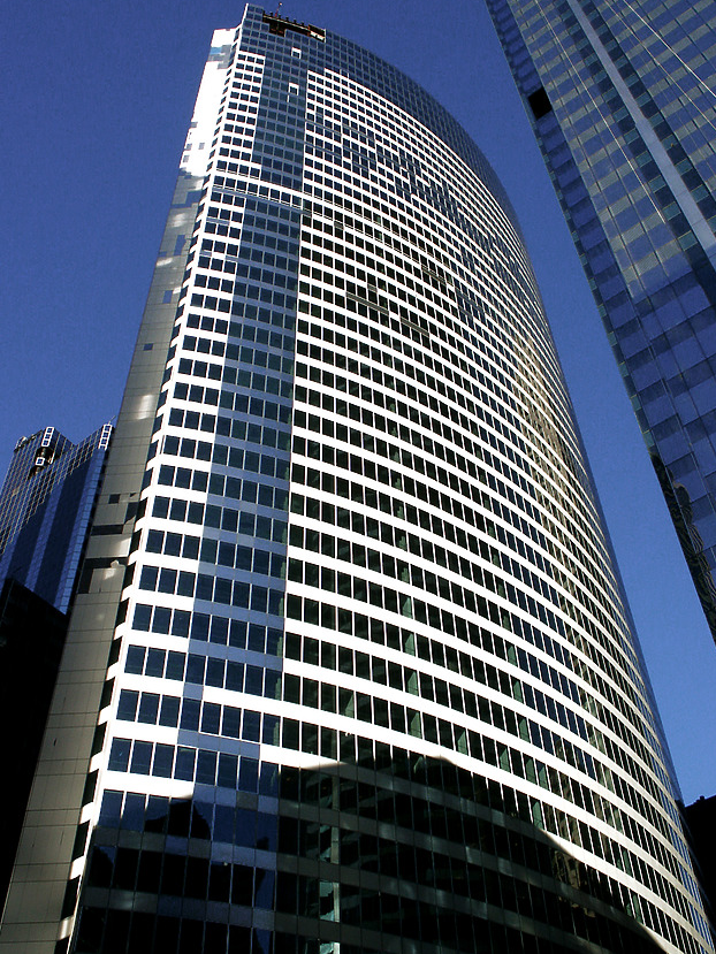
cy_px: 464
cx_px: 352
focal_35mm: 38
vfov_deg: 49.0
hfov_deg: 37.7
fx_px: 1048
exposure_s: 1/250
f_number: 6.7
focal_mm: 7.19
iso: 64
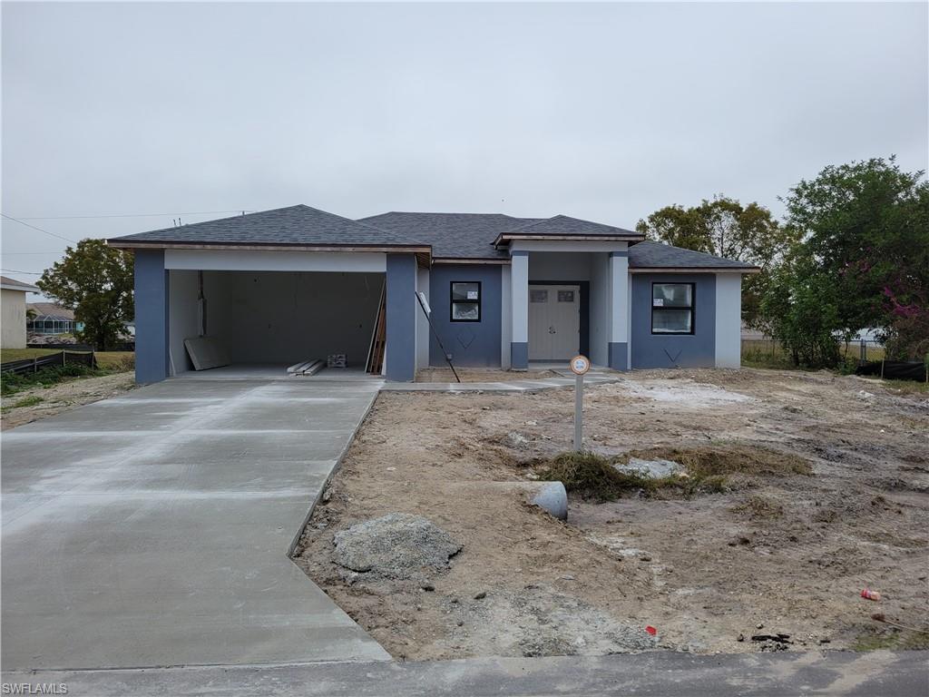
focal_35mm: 26
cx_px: 464
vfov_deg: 53.1
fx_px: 698
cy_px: 348
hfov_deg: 67.3
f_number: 1.8
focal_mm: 5.4
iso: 40
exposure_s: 1/1484
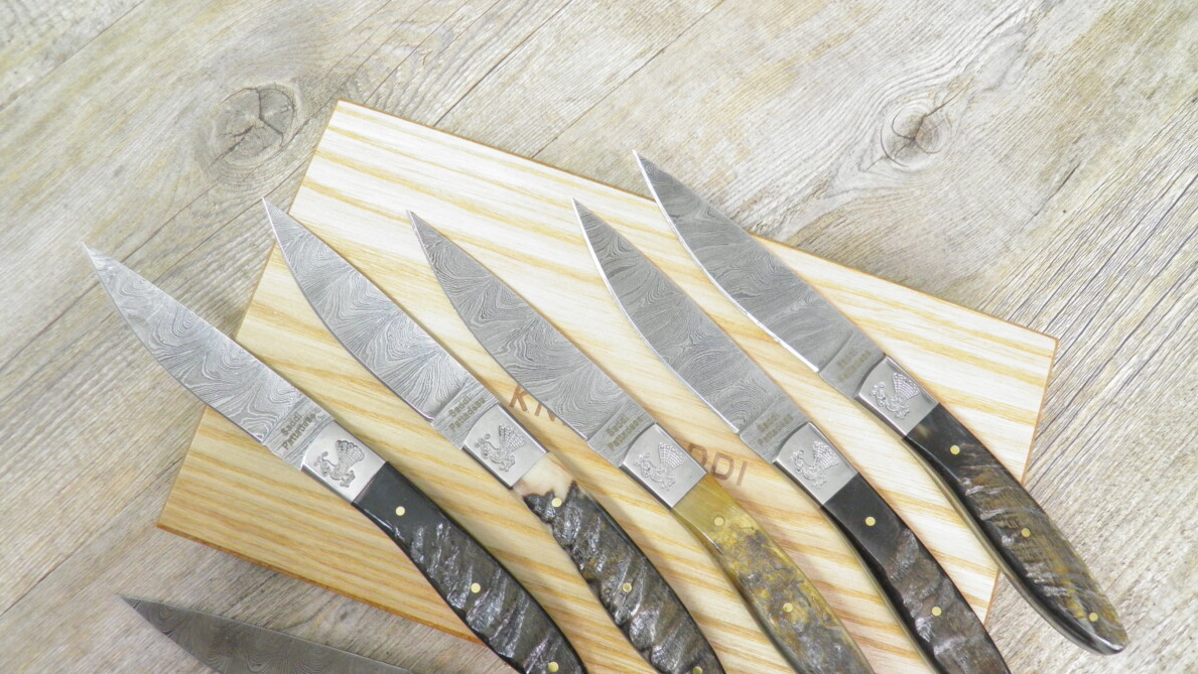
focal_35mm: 33
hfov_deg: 59.5
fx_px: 1048
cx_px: 604
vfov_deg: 35.5
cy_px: 420
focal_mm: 5.5
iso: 200
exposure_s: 1/15
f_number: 3
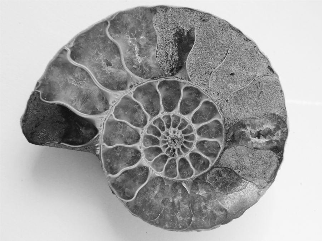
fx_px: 307
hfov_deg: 55.4
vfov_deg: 42.9
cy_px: 120
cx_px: 161
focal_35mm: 33
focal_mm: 5.9
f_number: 3.6
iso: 100
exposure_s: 1/100
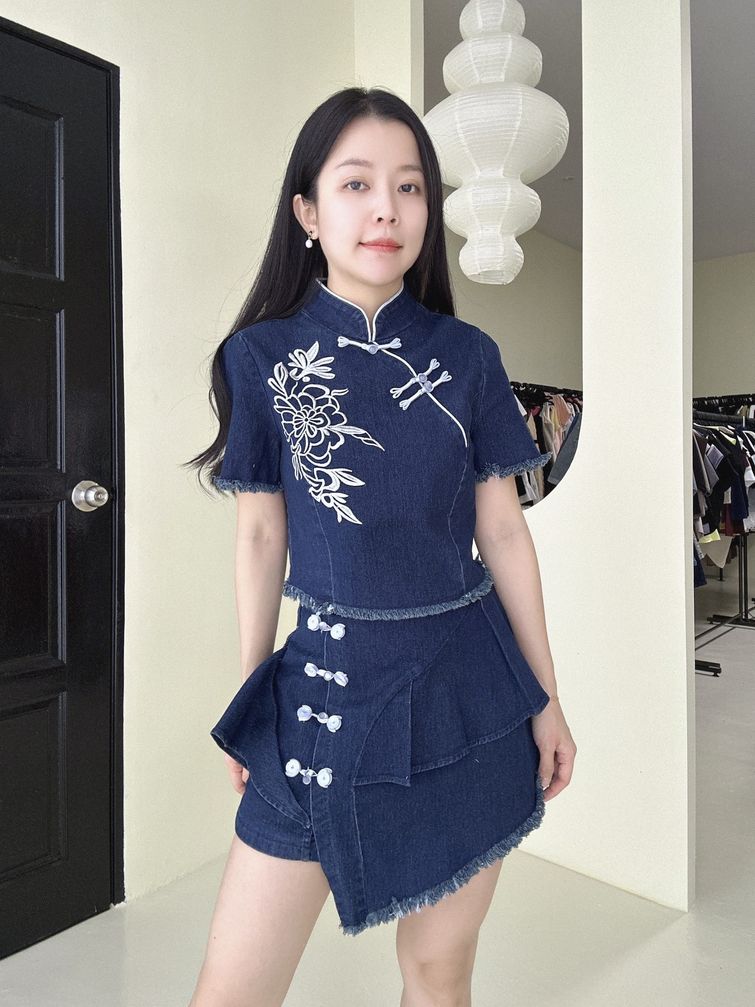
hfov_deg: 58.9
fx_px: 669
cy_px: 504
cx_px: 378
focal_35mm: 23
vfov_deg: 73.9
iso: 80
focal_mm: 2.69
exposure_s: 1/60
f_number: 1.9
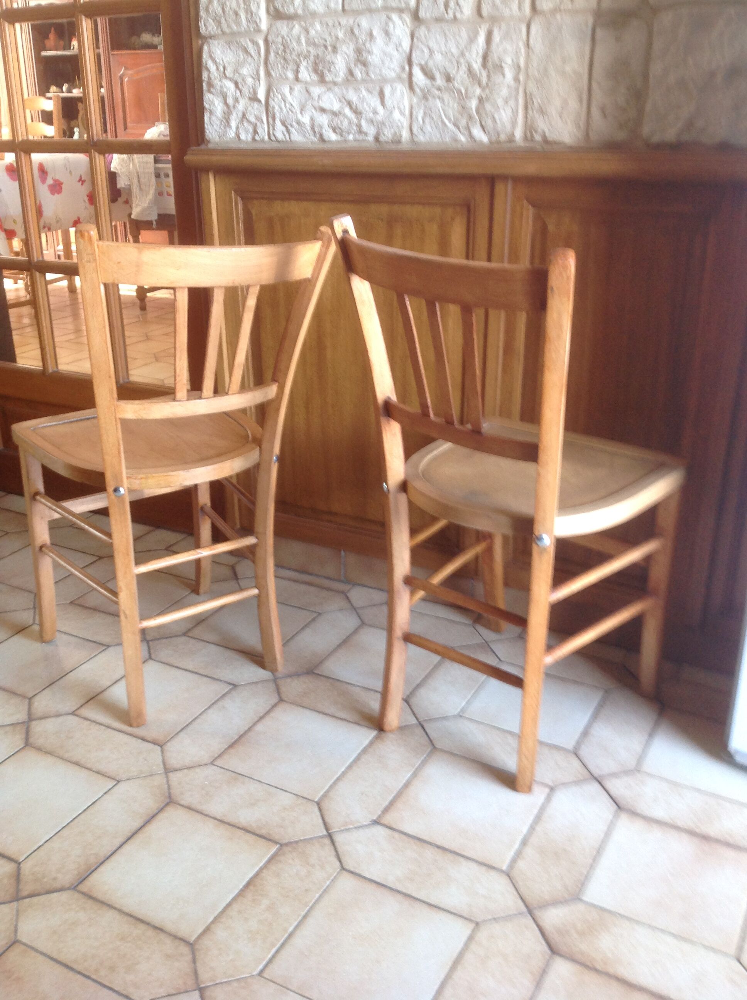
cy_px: 500
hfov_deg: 40.6
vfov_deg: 52.7
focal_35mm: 35
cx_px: 374
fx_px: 1010
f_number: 2.4
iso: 80
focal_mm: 4.28
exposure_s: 1/15
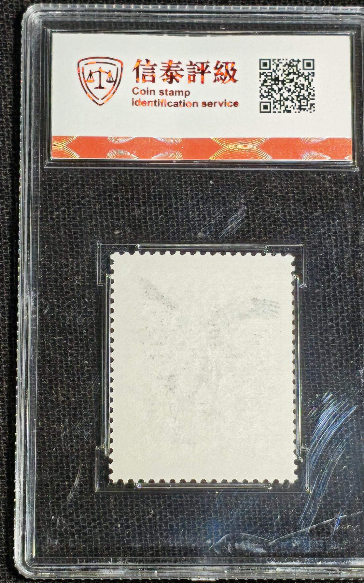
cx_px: 185
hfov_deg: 10.2
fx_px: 2032
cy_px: 292
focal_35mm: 128
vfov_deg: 16.3
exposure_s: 1/498
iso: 50
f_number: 1.5
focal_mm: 4.94
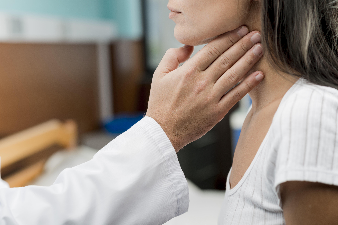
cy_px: 112
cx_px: 169
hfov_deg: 23.9
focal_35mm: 85
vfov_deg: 16.1
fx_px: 798
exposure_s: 1/40
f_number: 4
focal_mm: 85
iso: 100
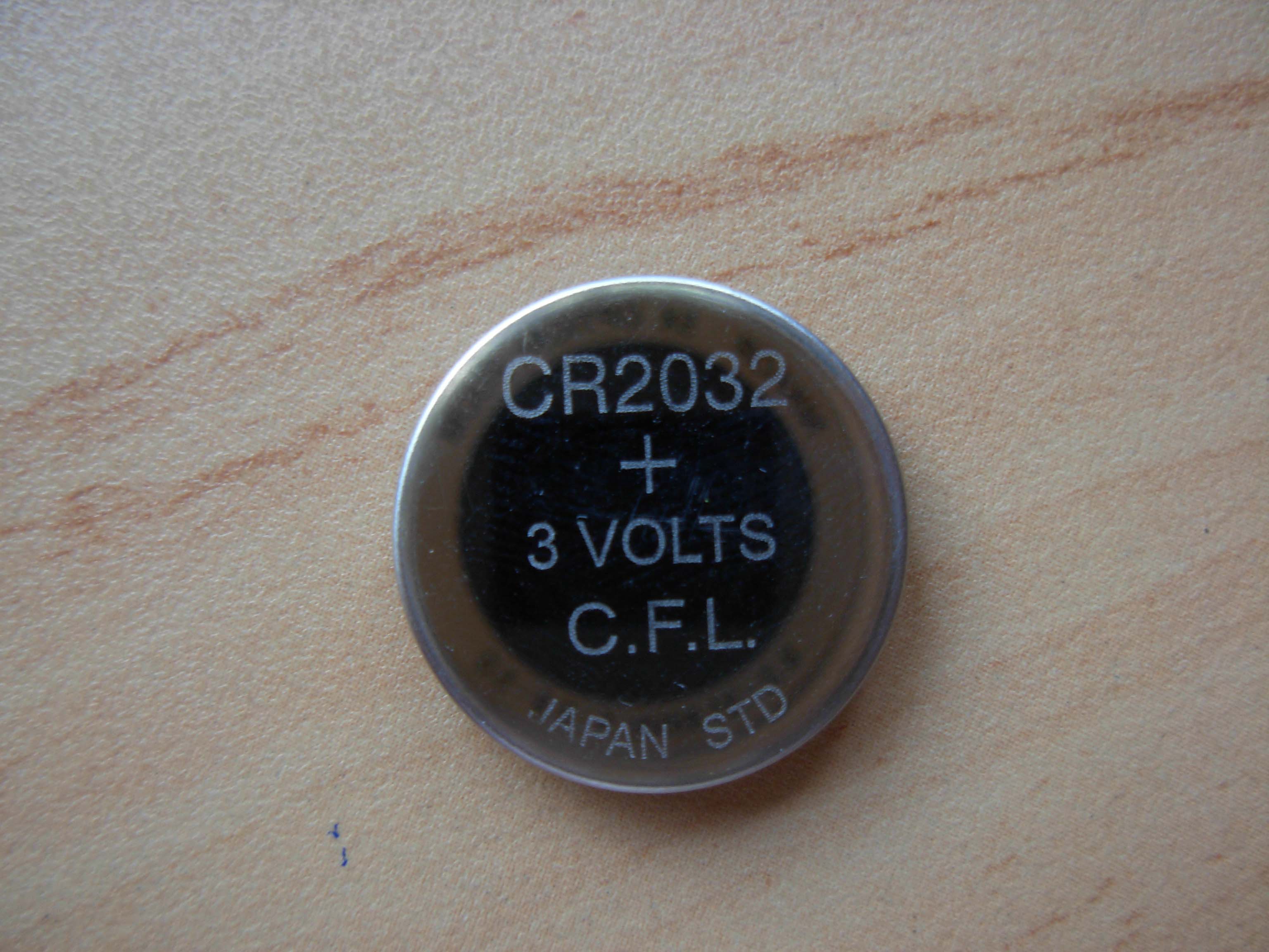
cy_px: 476
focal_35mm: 38
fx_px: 1393
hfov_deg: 49.0
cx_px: 634
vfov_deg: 37.7
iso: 79
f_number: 2.9
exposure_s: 1/26.1
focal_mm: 6.3
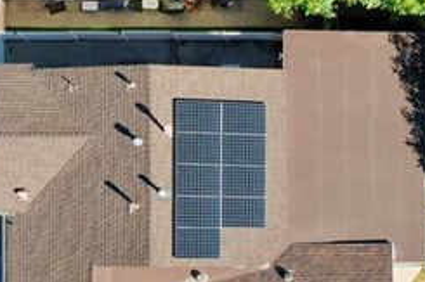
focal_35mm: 117
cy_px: 266
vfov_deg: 11.6
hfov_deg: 17.4
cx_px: 337
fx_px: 1380
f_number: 5.6
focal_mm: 10.26
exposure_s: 1/400
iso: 100
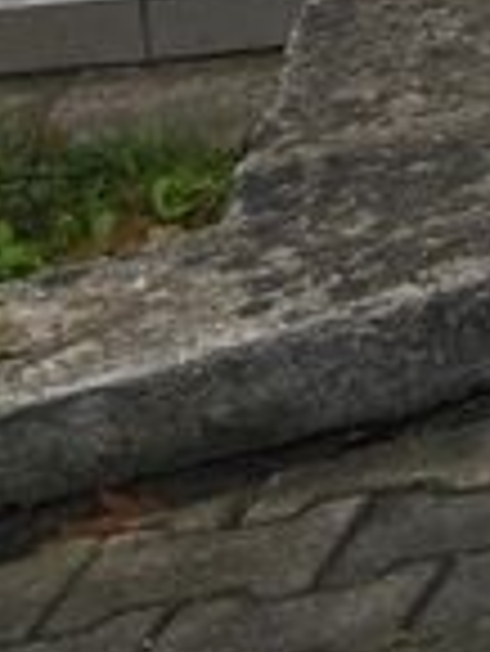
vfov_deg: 11.2
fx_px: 3053
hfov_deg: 6.3
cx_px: 2297
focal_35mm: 162
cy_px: -571
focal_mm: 6.3
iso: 50
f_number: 1.7
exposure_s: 1/180
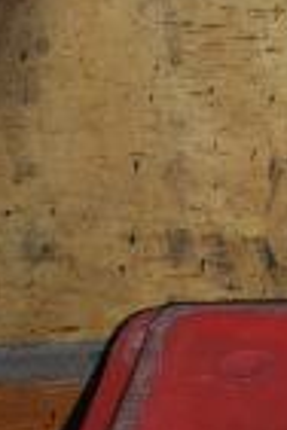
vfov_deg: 12.9
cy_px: -355
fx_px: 1722
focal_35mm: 144
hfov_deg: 8.6
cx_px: 696
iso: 800
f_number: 3.5
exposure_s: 1/60
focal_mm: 18
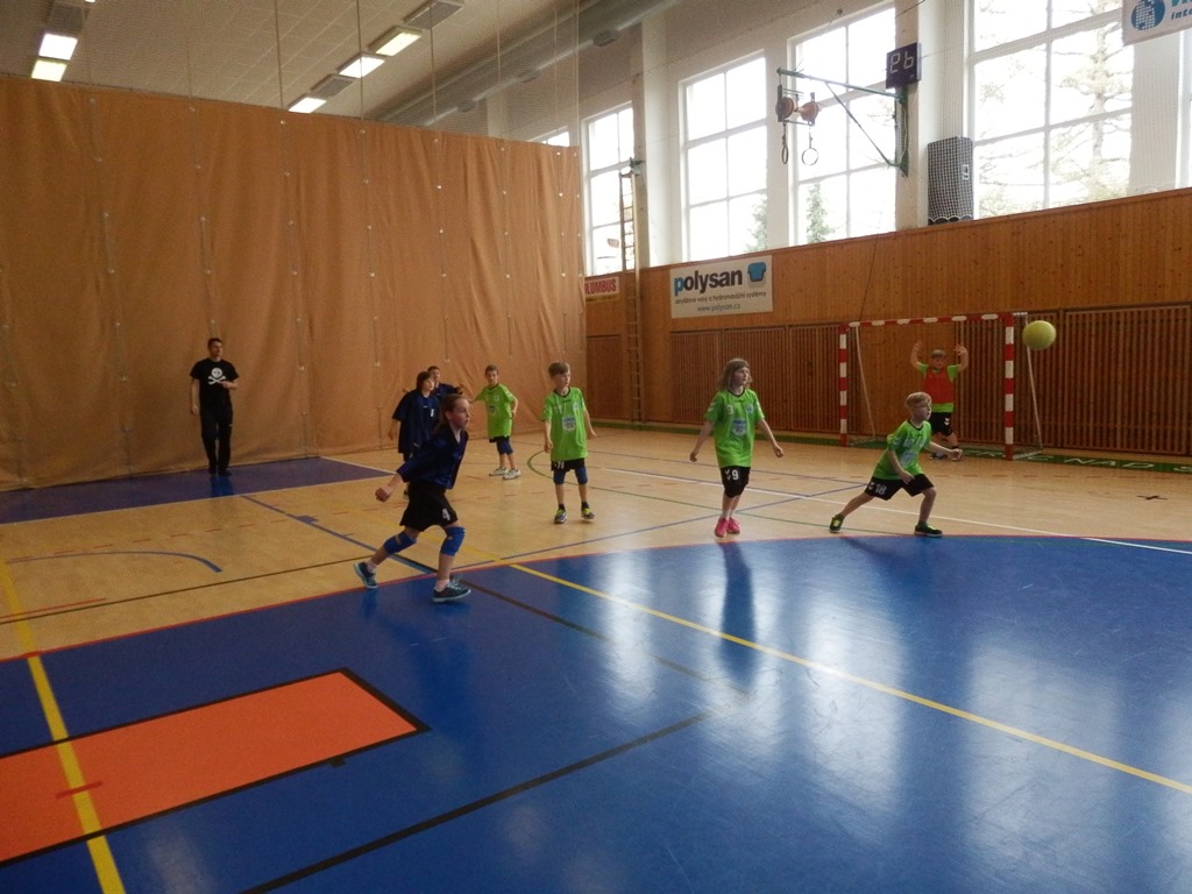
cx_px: 596
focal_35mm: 25
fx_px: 861
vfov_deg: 54.9
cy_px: 447
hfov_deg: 69.4
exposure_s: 1/500
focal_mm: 4.5
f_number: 3
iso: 640
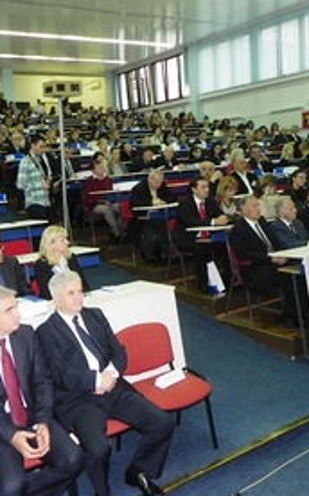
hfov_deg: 32.3
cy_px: 260
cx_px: 90
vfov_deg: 50.4
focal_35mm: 39
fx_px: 527
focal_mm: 4.6
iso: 200
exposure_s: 1/30
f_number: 2.8
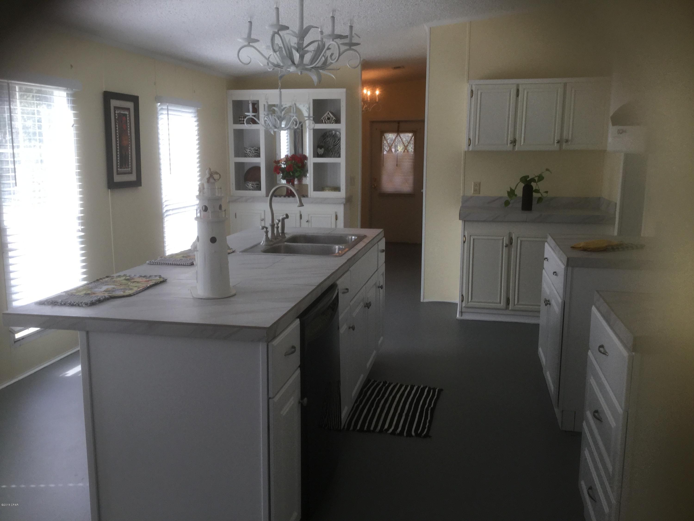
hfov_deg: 58.4
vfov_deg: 45.4
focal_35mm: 31
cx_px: 347
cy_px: 260
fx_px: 622
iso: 32
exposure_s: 1/120
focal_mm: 3.3
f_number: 2.4
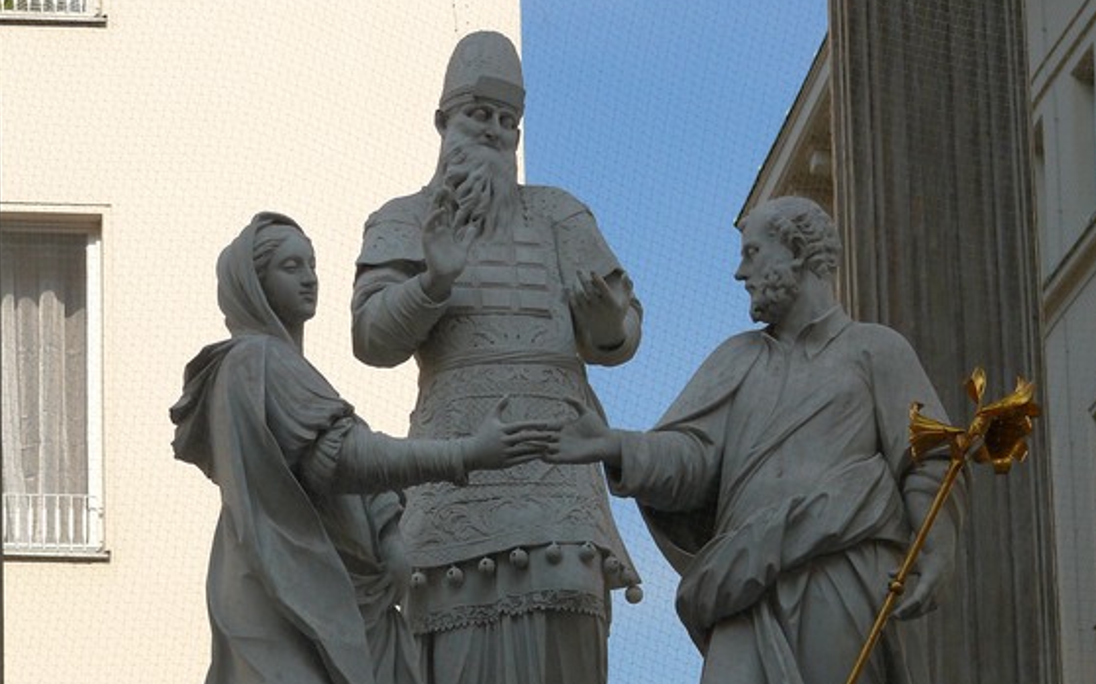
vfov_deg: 5.7
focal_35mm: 229
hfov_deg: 9.2
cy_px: 492
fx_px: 6838
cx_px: 547
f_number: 4.5
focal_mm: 34.1
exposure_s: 1/250
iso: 100
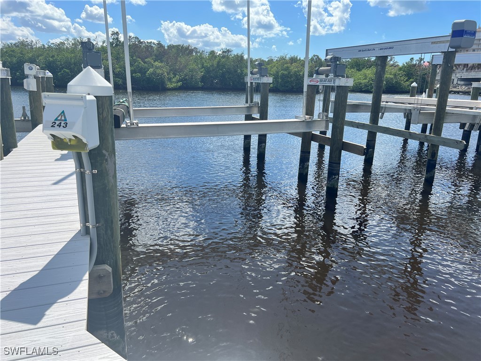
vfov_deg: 53.1
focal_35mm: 26
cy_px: 180
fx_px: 361
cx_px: 240
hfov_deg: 67.3
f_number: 1.5
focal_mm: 5.7
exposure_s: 1/3831
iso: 50
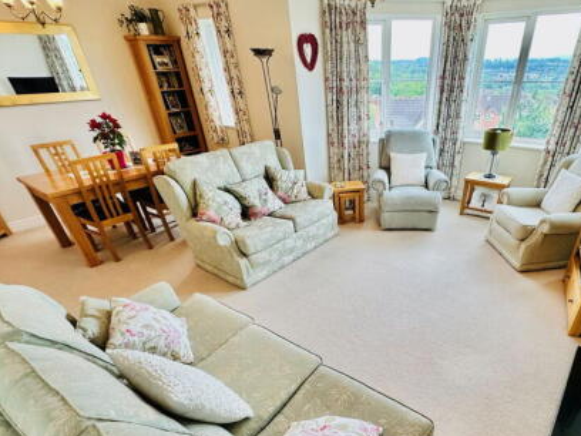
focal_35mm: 20
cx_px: 368
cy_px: 299
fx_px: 336
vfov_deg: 63.9
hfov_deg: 80.0
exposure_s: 1/100
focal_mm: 2.22
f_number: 2.2
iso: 125
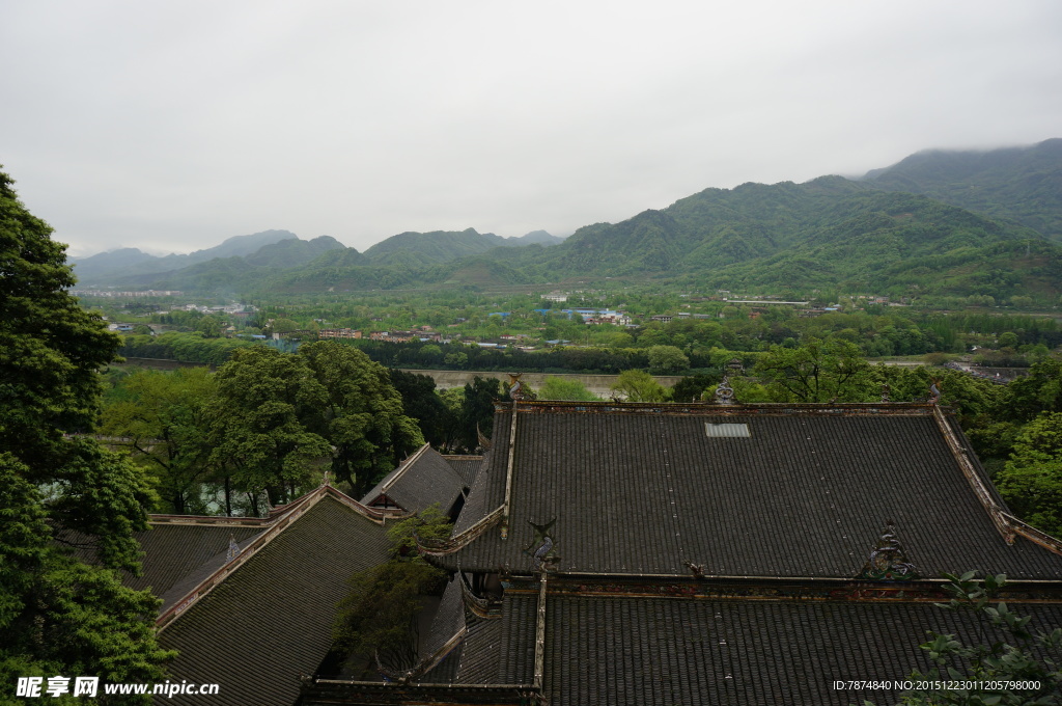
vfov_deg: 53.0
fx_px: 707
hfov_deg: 73.8
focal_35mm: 24
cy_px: 353
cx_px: 531
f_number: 6.3
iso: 100
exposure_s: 1/60
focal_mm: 16
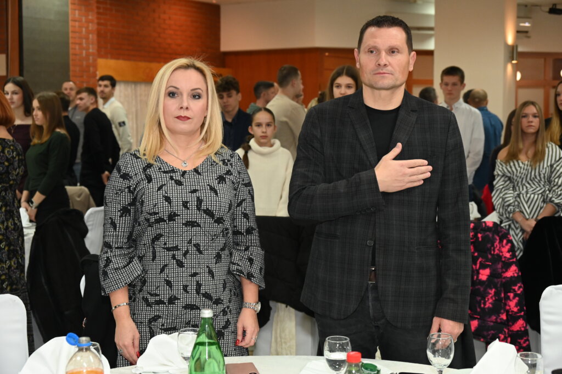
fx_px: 842
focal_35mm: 54
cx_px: 281
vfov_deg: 25.0
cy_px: 187
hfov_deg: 36.9
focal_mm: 54
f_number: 5.6
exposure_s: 1/60
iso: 2800
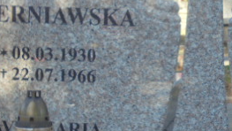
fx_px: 701
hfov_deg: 18.4
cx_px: 216
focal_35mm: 114
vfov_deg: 10.6
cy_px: 62
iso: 100
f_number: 4.5
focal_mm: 7.8
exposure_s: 1/100
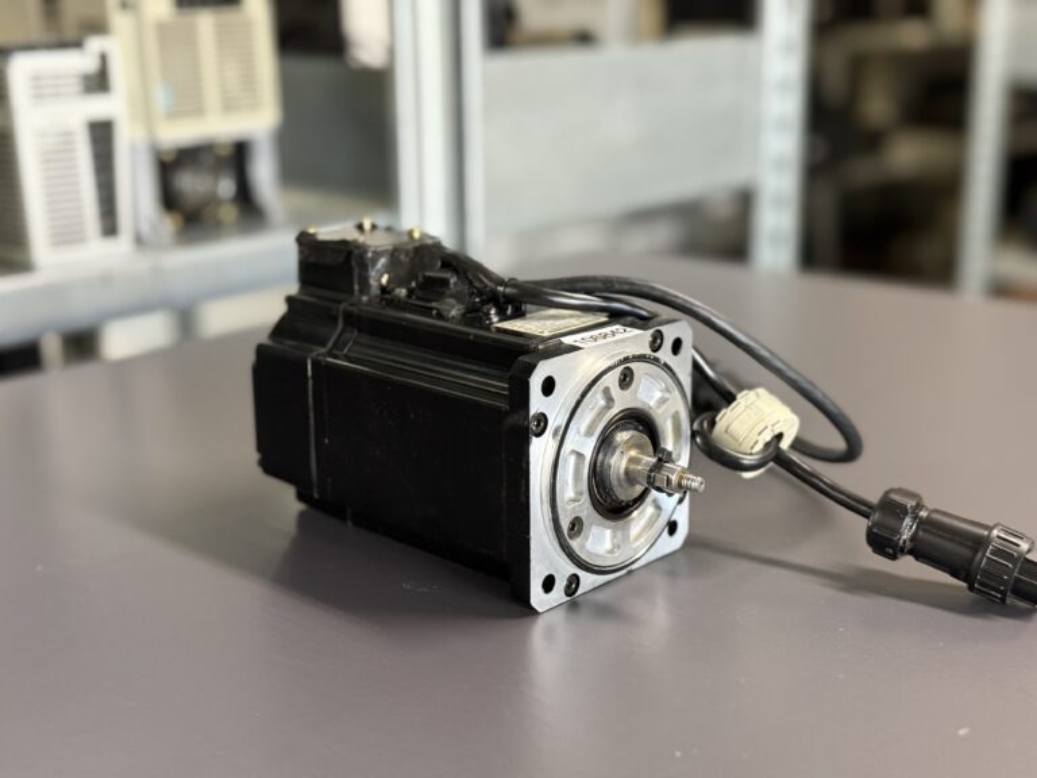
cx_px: 518
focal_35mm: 48
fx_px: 1438
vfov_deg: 30.3
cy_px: 389
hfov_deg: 39.7
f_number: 1.78
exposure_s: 1/50
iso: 250
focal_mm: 6.76
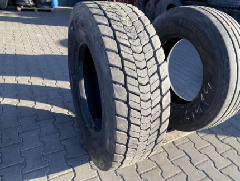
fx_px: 180
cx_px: 120
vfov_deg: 53.1
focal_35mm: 26
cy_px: 90
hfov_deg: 67.3
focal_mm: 4.25
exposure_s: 1/404
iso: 32
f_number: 1.8
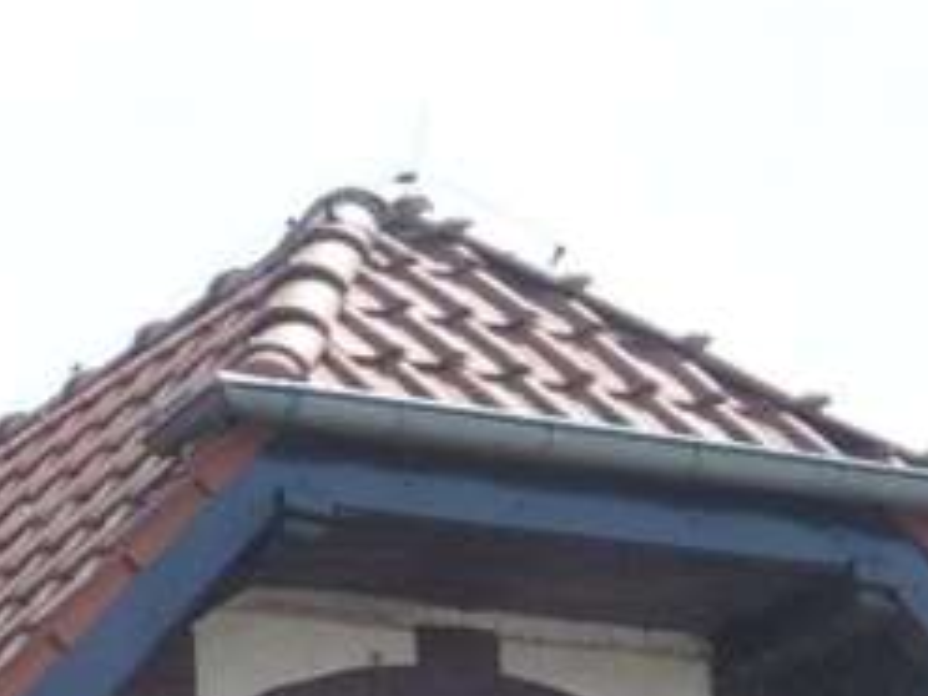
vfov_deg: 4.1
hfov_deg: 5.3
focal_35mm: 349
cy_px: 2404
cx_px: -1871
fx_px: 9356
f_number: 8
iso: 200
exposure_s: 1/250
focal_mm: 30
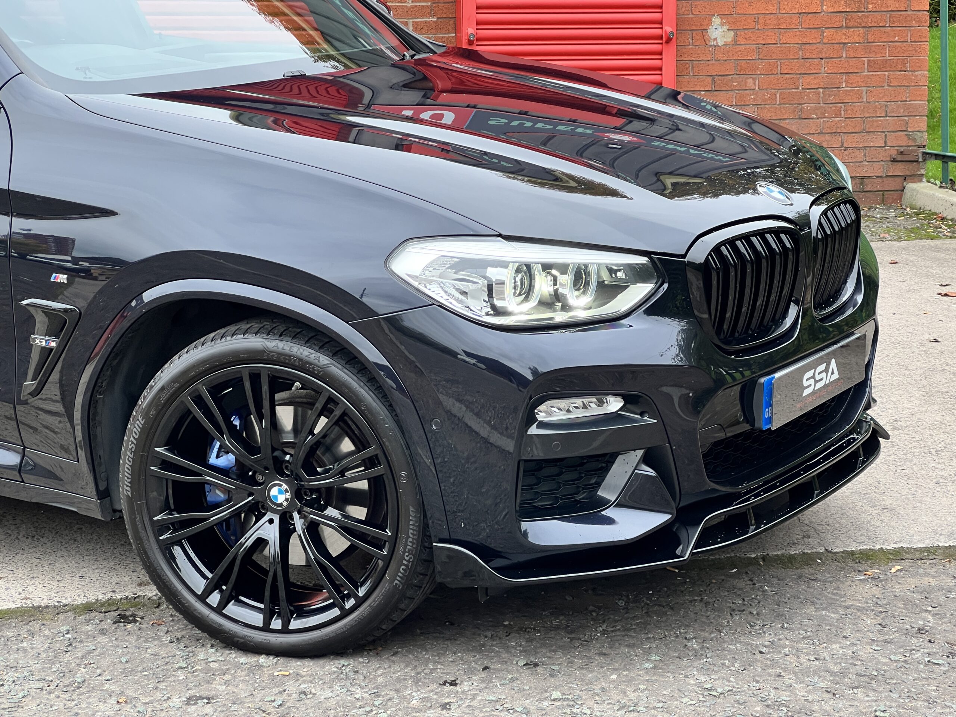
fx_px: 2127
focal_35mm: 77
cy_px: 358
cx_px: 478
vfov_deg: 19.1
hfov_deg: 25.3
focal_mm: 9
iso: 125
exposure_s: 1/99
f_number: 2.8
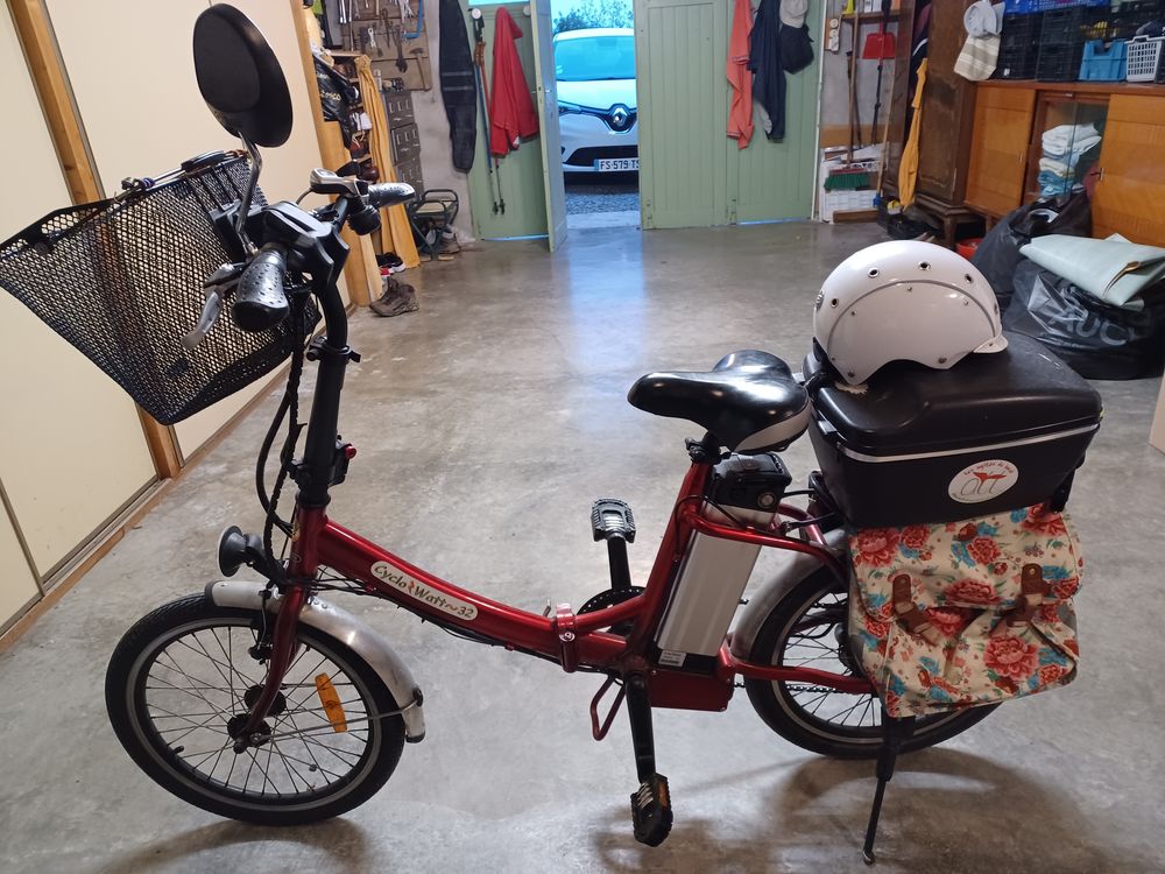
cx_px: 582
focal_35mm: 25
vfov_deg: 54.9
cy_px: 437
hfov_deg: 69.4
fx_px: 841
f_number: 1.8
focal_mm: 4.6
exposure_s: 1/20
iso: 1000
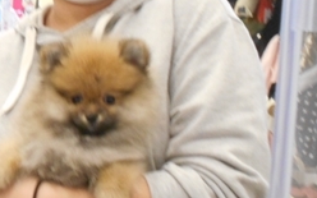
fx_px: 864
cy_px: 89
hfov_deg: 19.9
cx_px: -29
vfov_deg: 13.1
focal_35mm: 100
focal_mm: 6.7
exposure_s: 1/25
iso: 400
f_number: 3.9
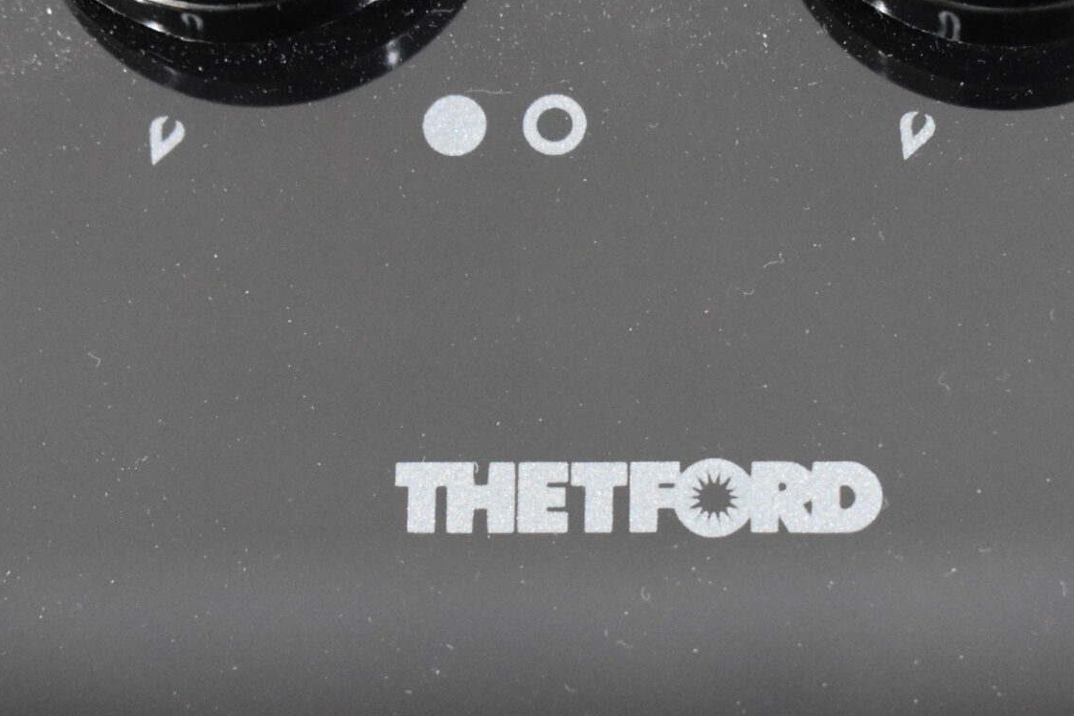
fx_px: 5310
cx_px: 610
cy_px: 447
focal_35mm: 178
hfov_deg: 11.5
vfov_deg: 7.7
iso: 3200
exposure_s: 1/125
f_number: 5.6
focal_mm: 52
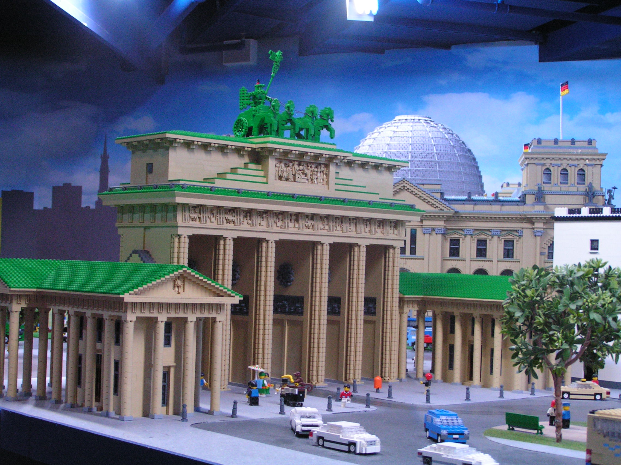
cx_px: 310
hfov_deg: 31.2
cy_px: 232
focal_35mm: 62
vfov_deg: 23.7
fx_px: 1112
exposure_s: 1/6
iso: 200
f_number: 3.2
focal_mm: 10.4
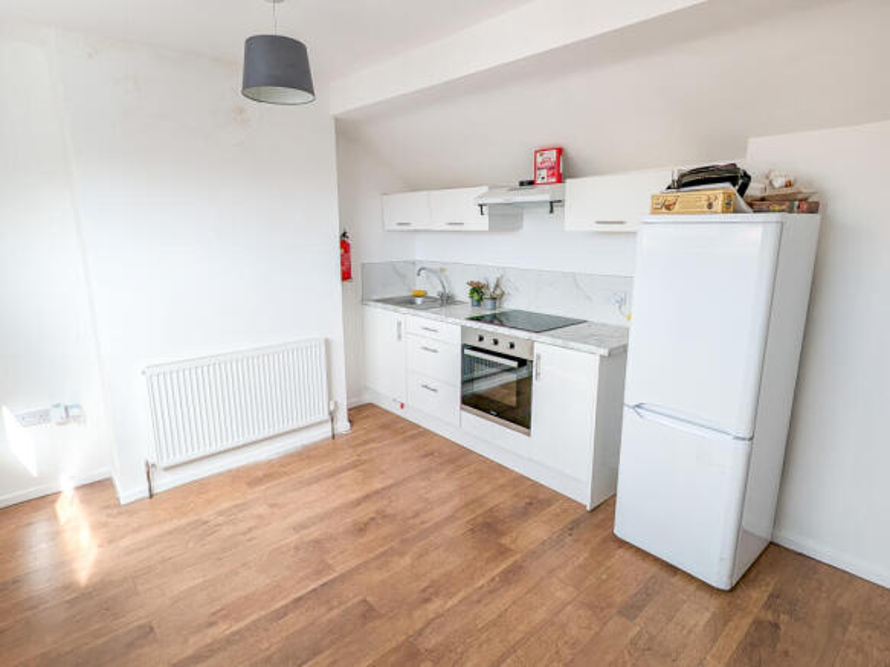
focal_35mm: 13
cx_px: 445
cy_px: 334
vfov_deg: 89.9
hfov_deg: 106.2
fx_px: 334
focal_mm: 1.95
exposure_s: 1/190
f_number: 2.2
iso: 41
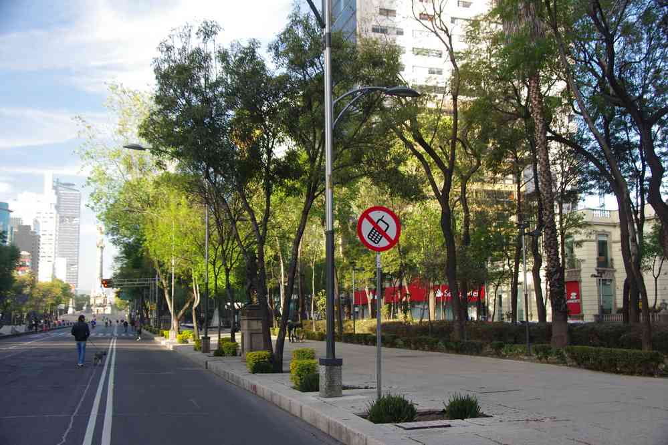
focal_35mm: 40
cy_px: 222
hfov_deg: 48.1
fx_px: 749
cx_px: 334
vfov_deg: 33.1
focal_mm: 26.9
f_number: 5.6
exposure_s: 1/50
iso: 400
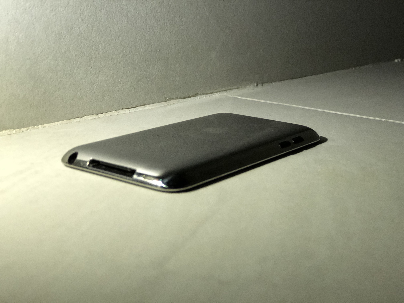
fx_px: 665
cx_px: 202
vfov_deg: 25.7
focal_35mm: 57
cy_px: 152
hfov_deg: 33.8
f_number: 2.8
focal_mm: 6.6
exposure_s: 1/33
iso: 500
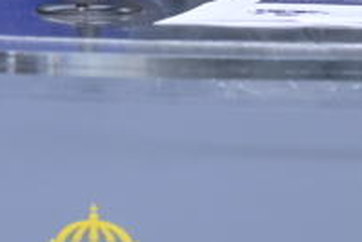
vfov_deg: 1.5
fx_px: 9268
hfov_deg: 2.2
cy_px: -439
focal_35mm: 921
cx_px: 446
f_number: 4
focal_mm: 135
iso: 720
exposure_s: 1/125
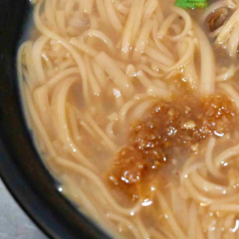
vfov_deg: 8.3
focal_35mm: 212
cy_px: 81
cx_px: 278
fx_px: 1656
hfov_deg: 8.2
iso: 3600
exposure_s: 1/200
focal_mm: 50
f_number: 4.5
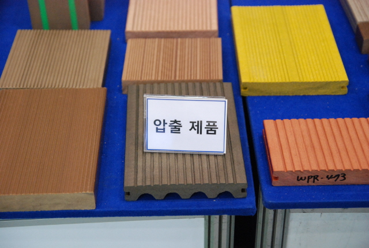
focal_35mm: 48
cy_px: 124
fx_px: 493
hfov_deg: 41.1
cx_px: 184
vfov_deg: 28.2
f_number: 2.8
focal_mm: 32
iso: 1600
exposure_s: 1/100
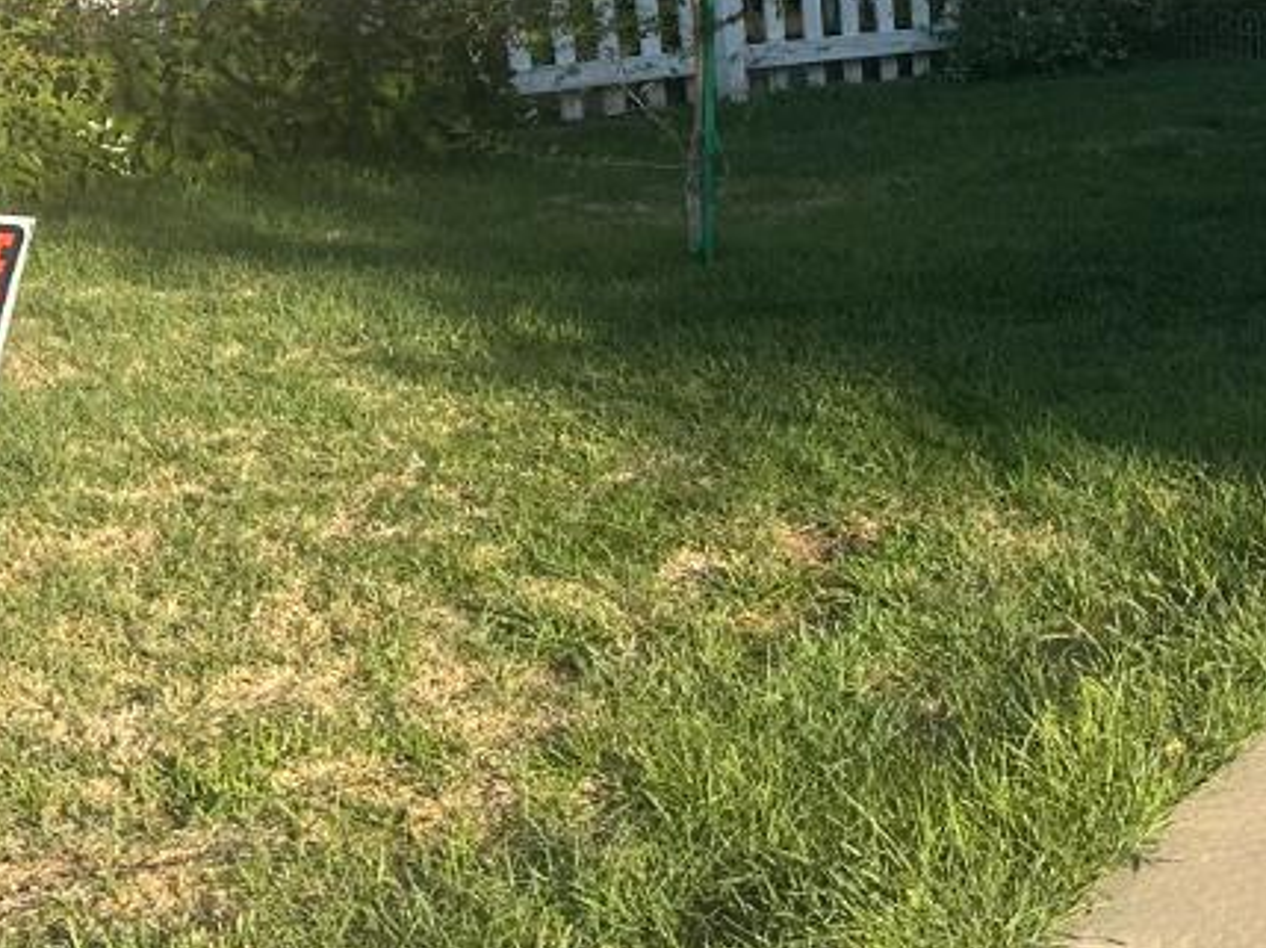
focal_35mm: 84
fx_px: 3070
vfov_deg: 17.3
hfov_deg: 21.6
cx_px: 1523
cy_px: 66
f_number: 1.78
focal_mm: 6.86
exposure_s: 1/2110
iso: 80
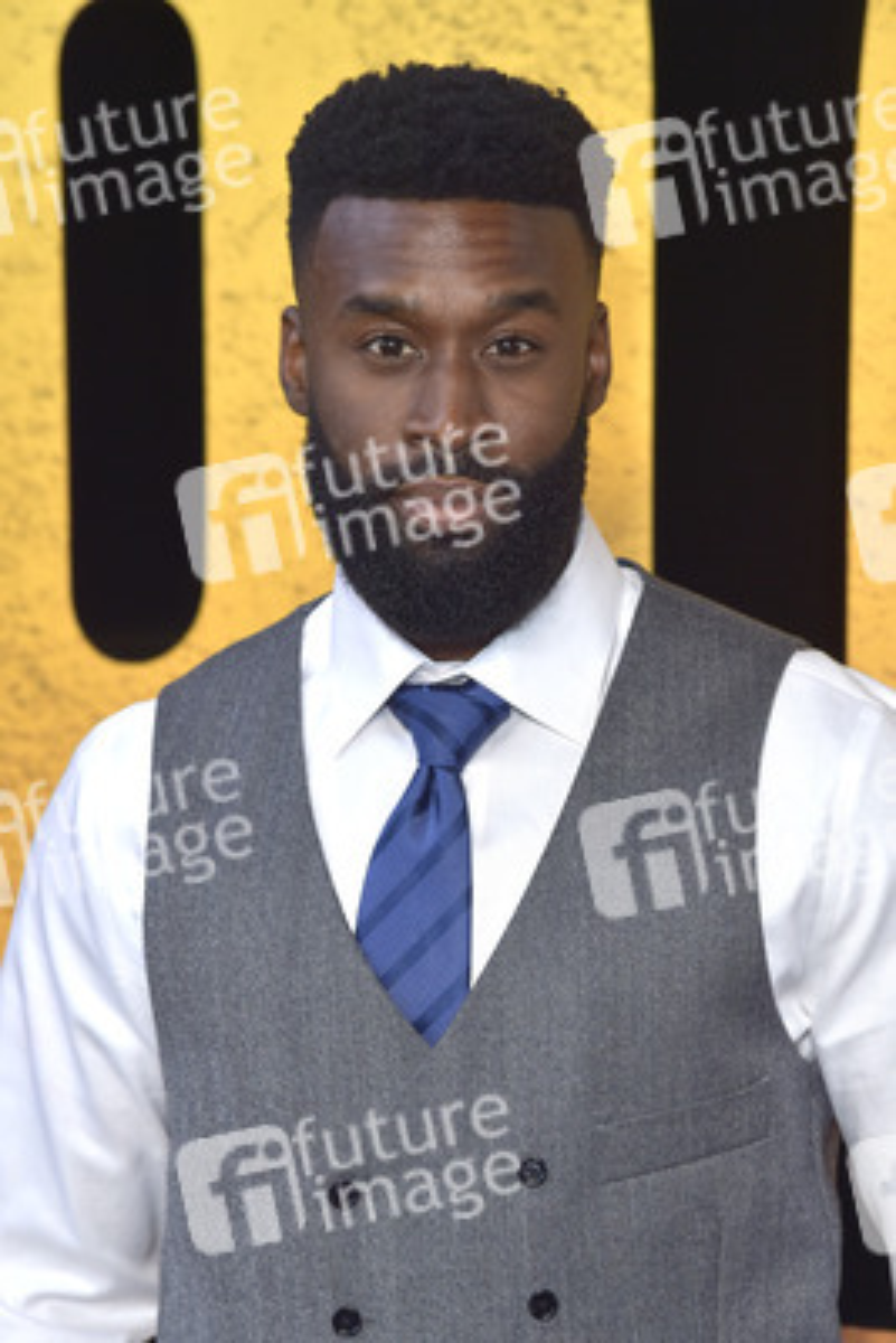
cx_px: 448
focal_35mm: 120
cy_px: 672
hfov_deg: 11.4
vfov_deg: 17.1
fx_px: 4476
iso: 640
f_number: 6.3
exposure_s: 1/250
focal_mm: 120
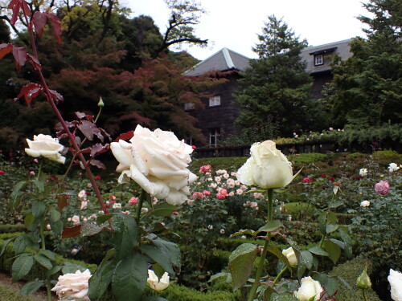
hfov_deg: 60.0
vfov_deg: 46.8
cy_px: 150
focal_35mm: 30
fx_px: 348
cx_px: 201
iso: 100
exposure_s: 1/320
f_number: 3.2
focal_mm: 5.4
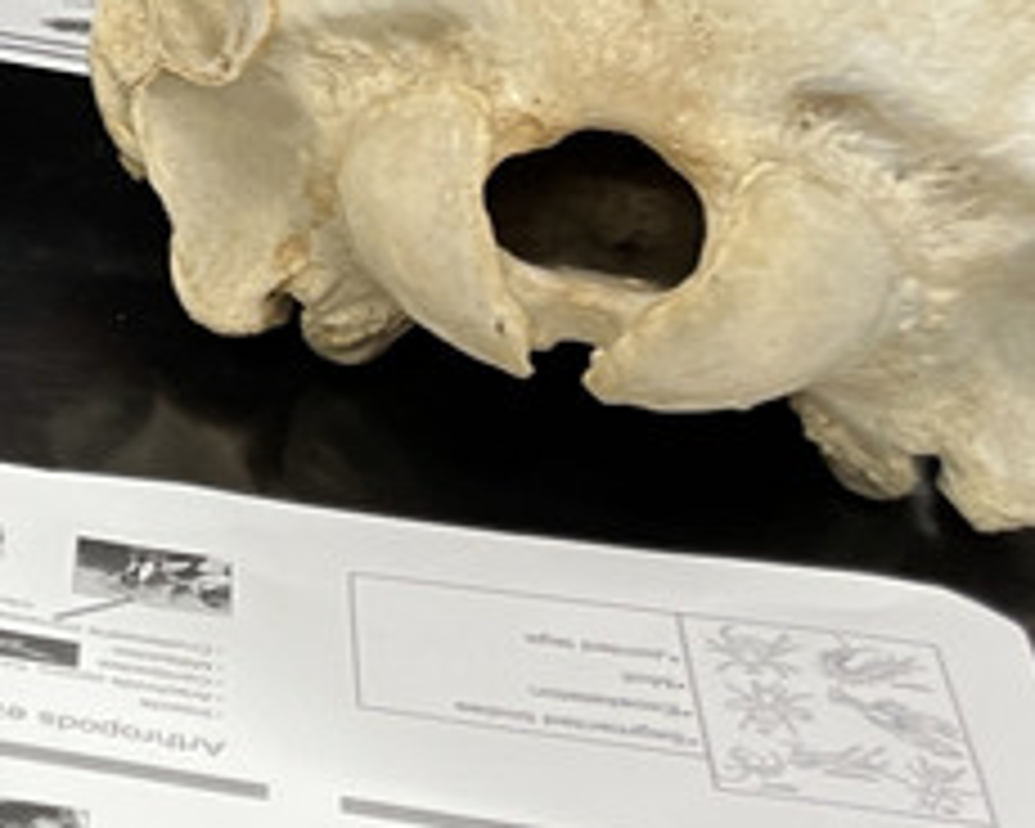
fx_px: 3461
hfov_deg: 15.2
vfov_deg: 13.2
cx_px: -684
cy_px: -238
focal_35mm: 113
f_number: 1.6
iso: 80
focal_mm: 5.1
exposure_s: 1/60
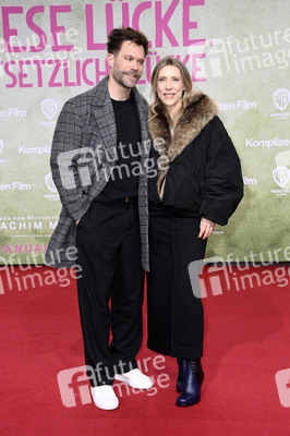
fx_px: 678
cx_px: 145
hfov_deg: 24.2
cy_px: 218
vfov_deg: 35.7
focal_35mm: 56
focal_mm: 56
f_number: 5.6
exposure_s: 1/250
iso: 640
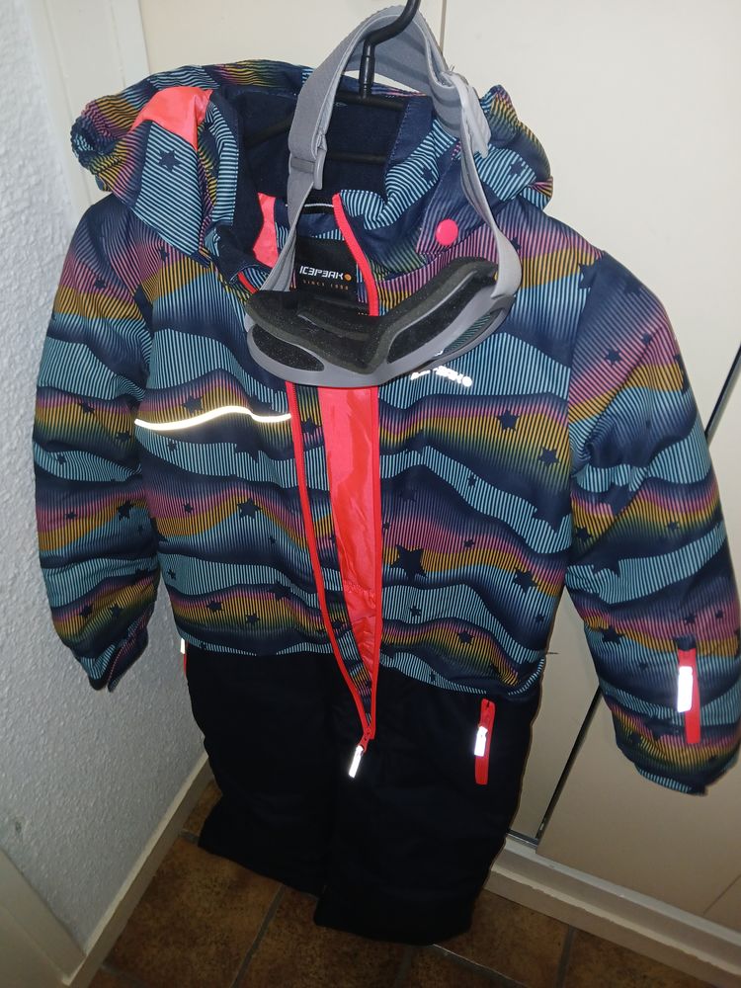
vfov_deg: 67.3
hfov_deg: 53.1
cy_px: 494
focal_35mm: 26
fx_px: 742
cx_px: 370
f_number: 1.8
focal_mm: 3.98
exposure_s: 1/50
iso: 125
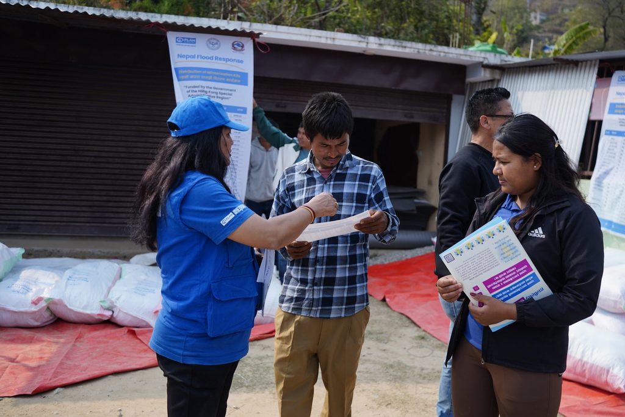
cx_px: 312
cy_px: 208
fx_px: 608
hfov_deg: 54.4
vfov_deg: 37.9
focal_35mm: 35
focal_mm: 35
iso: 125
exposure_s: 1/1250
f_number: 2.8
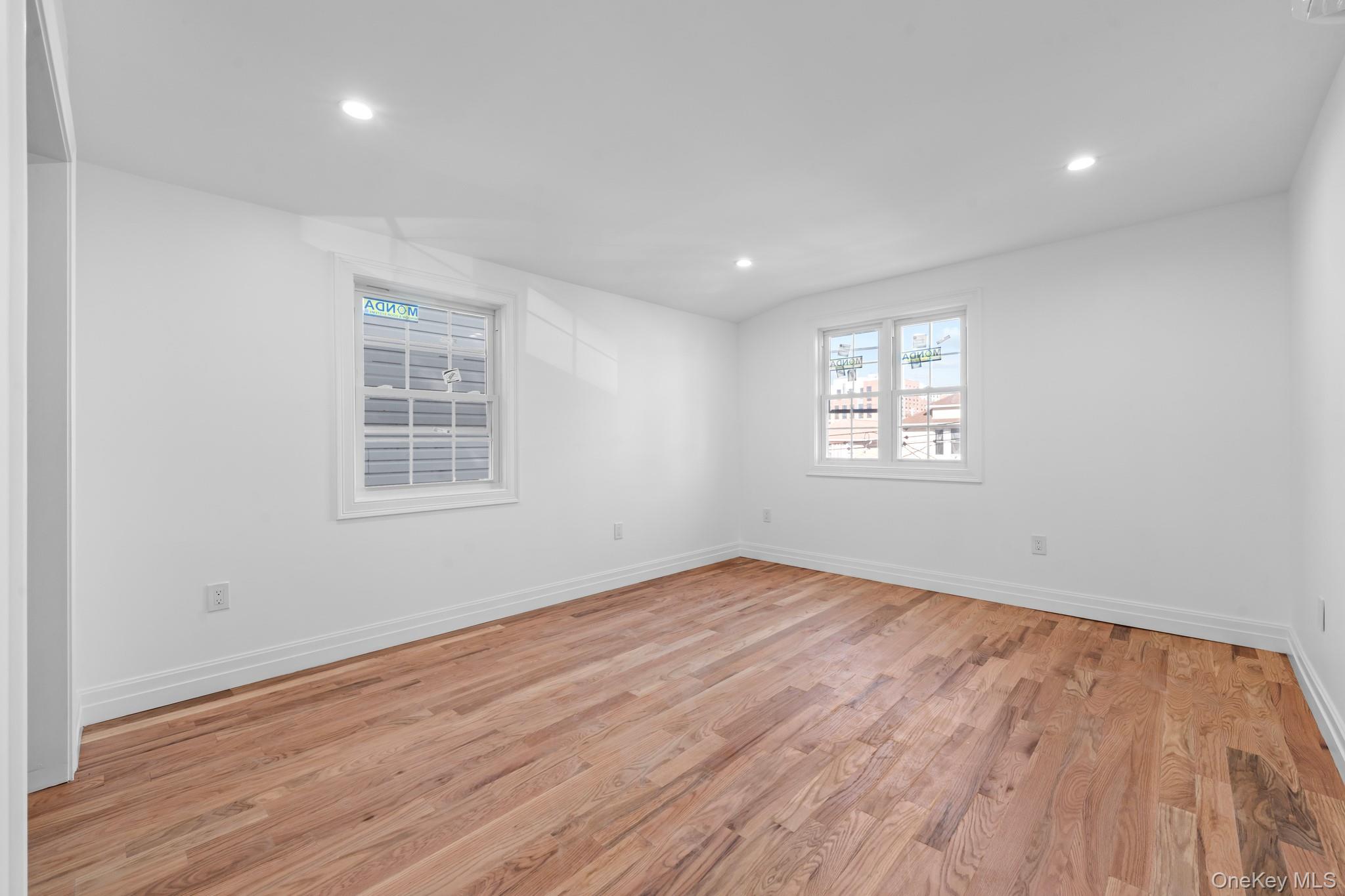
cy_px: 448
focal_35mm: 14
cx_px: 672
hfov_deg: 104.3
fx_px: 523
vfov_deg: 81.2
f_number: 10
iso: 500
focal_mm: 14
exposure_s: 1/8
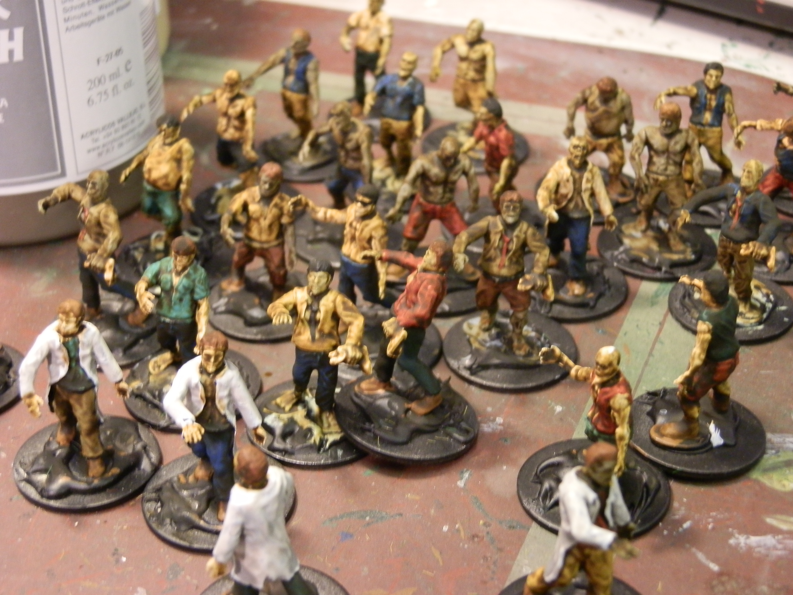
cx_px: 396
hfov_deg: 31.7
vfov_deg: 24.0
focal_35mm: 61
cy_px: 298
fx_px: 1397
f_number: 3.7
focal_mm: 10.99
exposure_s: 1/8
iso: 250
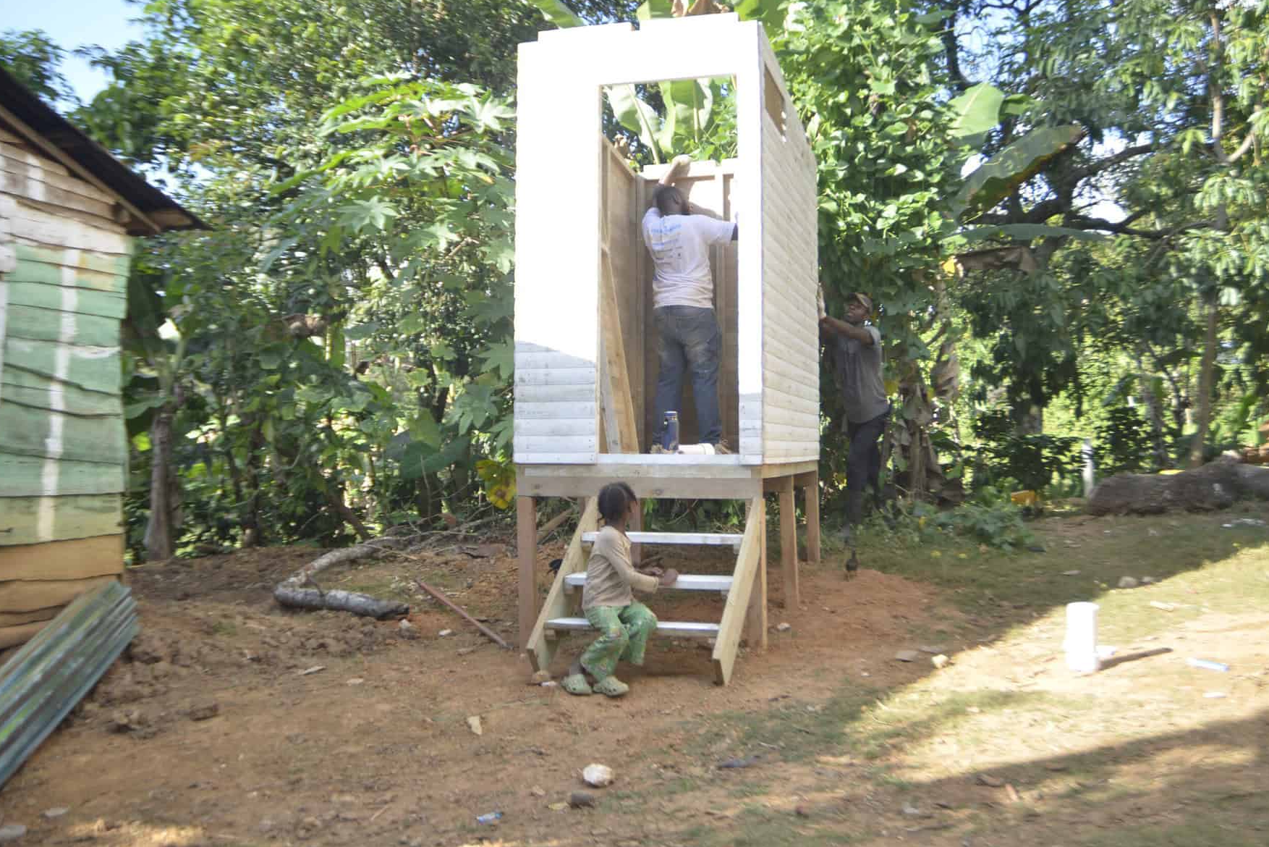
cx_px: 625
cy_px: 414
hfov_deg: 55.8
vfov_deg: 38.9
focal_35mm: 34
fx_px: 1199
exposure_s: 1/200
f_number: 4
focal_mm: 22
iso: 100
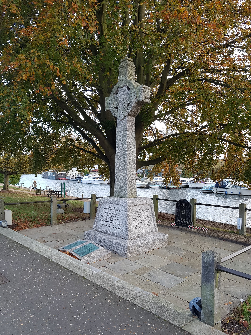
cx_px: 126
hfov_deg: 53.1
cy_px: 168
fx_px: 251
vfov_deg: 67.3
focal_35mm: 26
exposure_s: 1/50
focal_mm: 4.2
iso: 64
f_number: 1.7
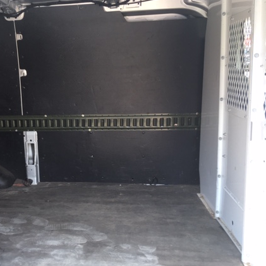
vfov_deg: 42.8
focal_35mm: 39
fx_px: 339
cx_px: 65
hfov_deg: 41.5
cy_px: 143
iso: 32
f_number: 2.2
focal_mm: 4.15
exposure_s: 1/120
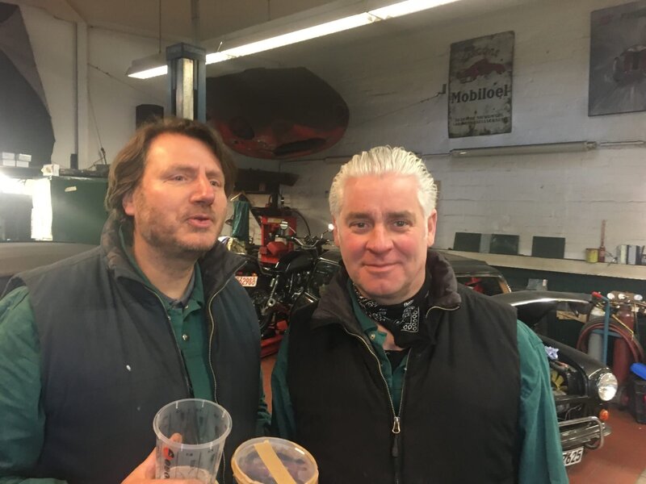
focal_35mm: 29
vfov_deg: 48.2
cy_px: 242
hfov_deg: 61.7
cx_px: 323
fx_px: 541
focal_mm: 4.15
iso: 250
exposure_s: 1/33
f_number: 2.2
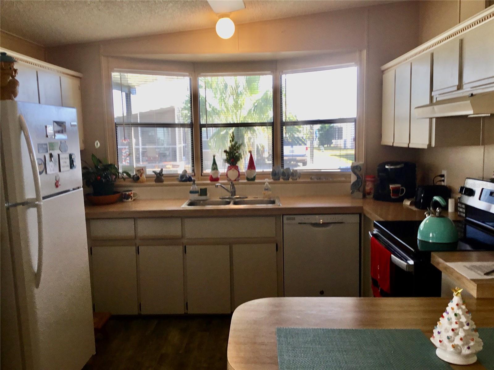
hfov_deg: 58.4
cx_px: 247
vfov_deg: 45.4
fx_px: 442
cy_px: 185
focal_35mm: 31
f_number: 2.4
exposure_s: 1/60
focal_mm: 3.3
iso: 25
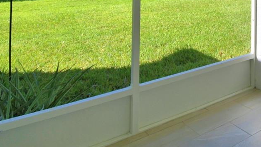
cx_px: 262
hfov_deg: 43.2
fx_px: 277
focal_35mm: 40
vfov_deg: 25.6
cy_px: -44
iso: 100
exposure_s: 1/500
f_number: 4.5
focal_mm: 10
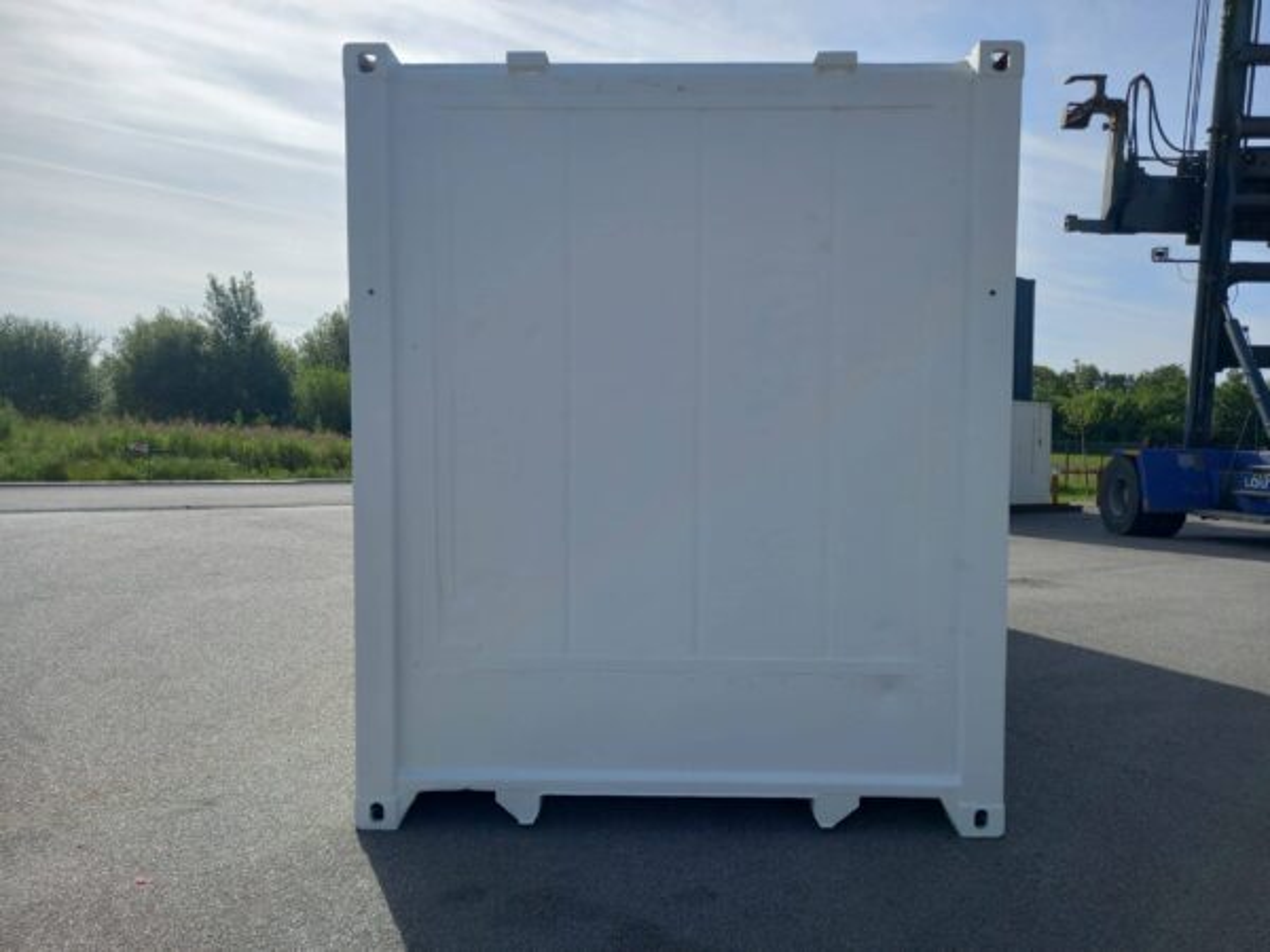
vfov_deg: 54.9
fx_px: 917
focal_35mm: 25
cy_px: 476
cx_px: 635
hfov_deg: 69.4
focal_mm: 4.6
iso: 25
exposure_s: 1/926
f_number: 2
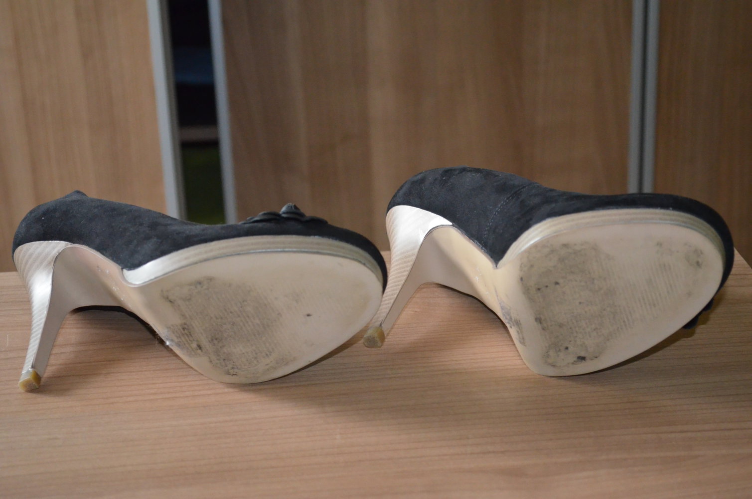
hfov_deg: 29.3
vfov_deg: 19.7
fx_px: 1439
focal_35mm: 69
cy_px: 250
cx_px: 376
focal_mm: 46
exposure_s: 1/60
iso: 3200
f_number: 5.3
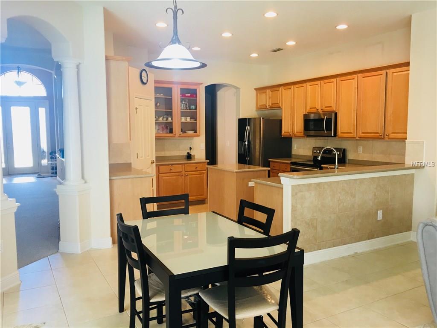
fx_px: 366
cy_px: 164
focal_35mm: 29
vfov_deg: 48.2
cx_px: 218
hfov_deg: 61.7
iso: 64
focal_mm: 4.15
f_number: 2.2
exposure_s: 1/30
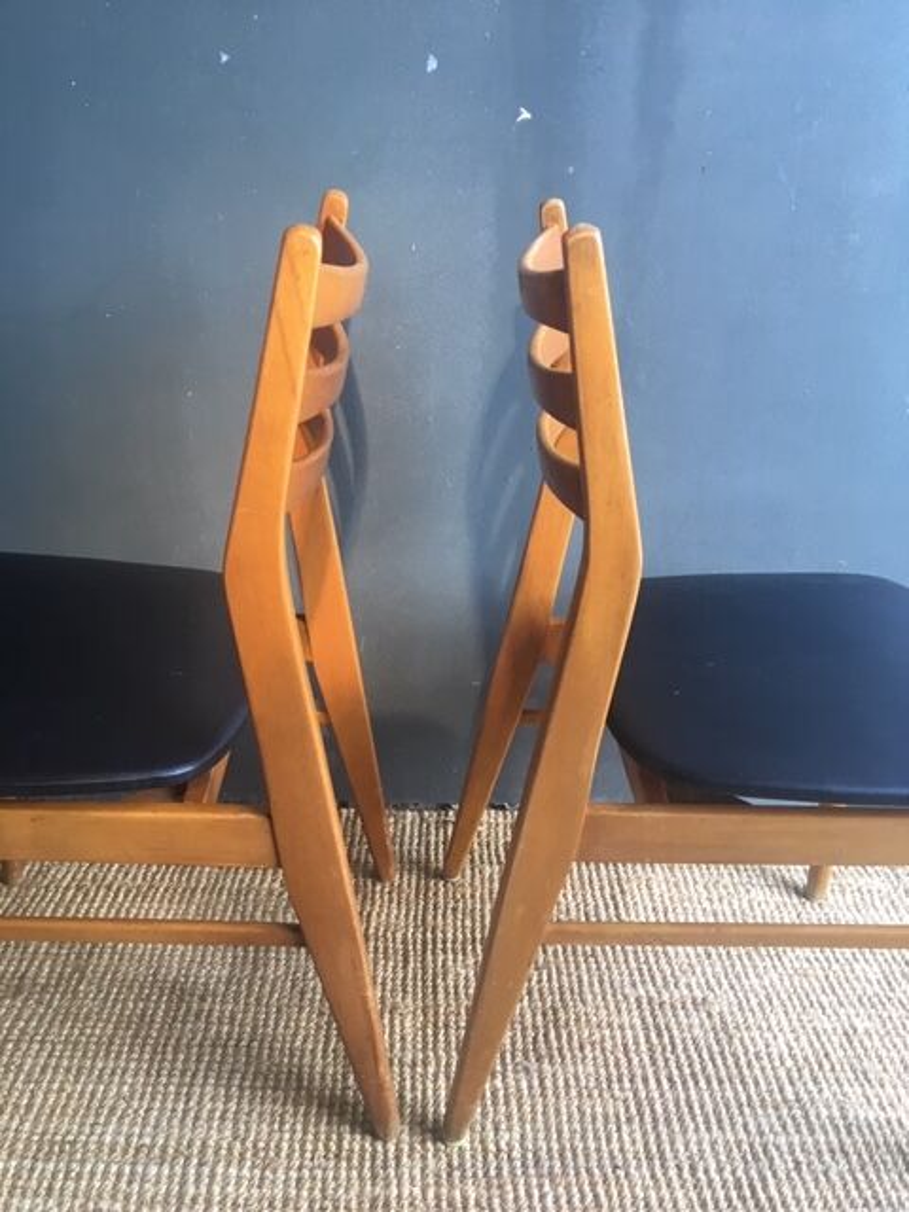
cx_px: 454
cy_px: 606
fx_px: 1015
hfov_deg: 48.2
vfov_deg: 61.7
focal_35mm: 29
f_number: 2.2
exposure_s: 1/33
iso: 40
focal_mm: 4.15
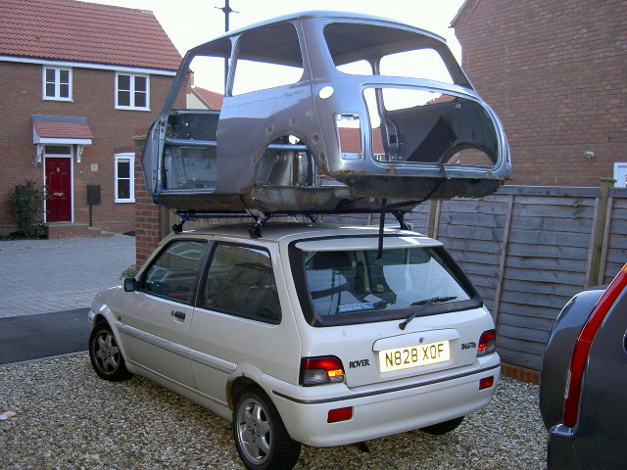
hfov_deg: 47.9
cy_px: 235
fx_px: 706
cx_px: 314
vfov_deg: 36.8
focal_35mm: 39
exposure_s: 1/106
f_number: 2.8
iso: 100
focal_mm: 8
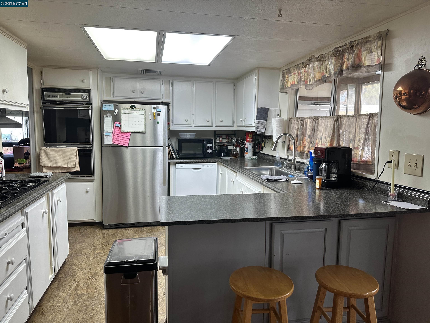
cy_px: 162
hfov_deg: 71.6
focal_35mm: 24
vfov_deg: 56.8
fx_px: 298
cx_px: 215
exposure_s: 1/120
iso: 125
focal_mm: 6.86
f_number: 1.78
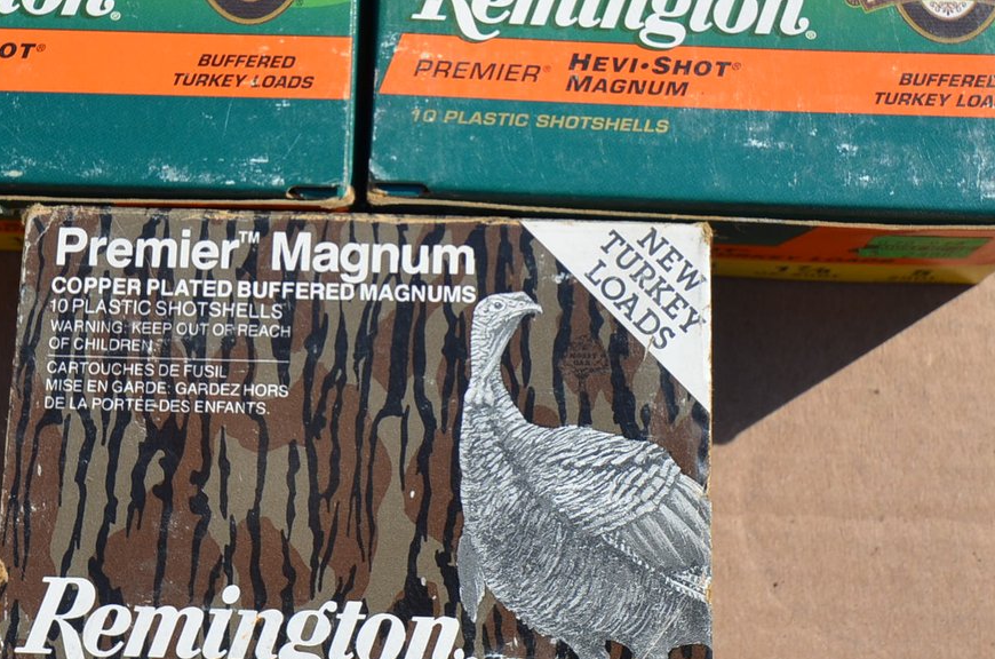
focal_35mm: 65
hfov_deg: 30.9
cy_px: 227
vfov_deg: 20.8
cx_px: 401
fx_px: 1793
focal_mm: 22
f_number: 9
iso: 100
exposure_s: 1/320
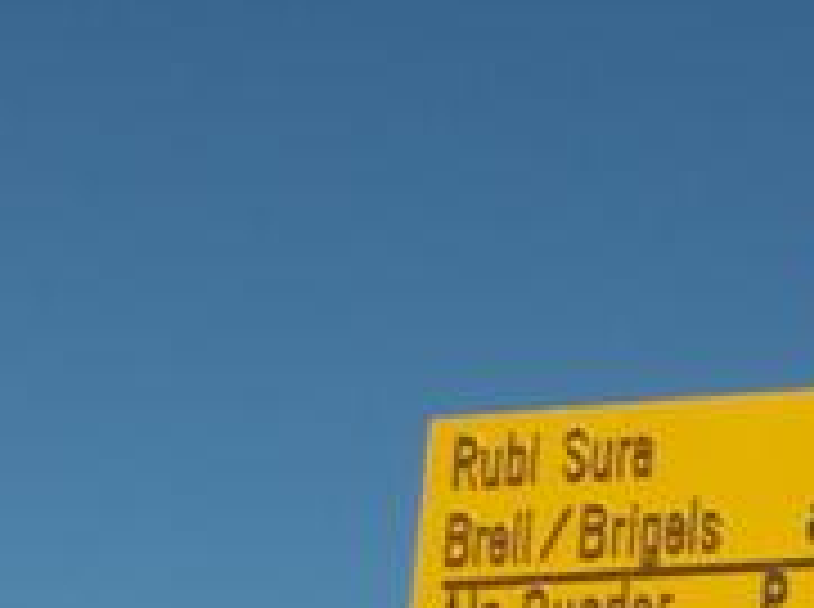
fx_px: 3661
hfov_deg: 12.4
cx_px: 926
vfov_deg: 9.4
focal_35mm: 156
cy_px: 640
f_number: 8
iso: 50
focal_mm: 7.24
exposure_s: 1/250
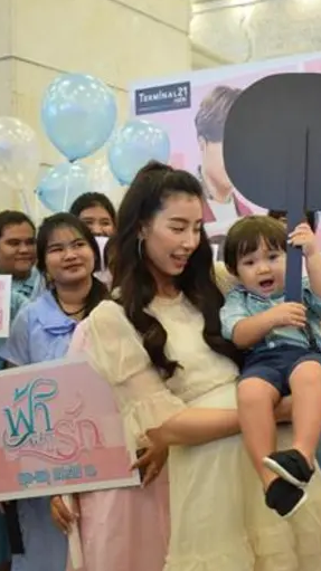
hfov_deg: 24.0
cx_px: 308
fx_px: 727
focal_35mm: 48
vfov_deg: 42.9
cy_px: 285
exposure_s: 1/40
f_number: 3.5
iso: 1000
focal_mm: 20
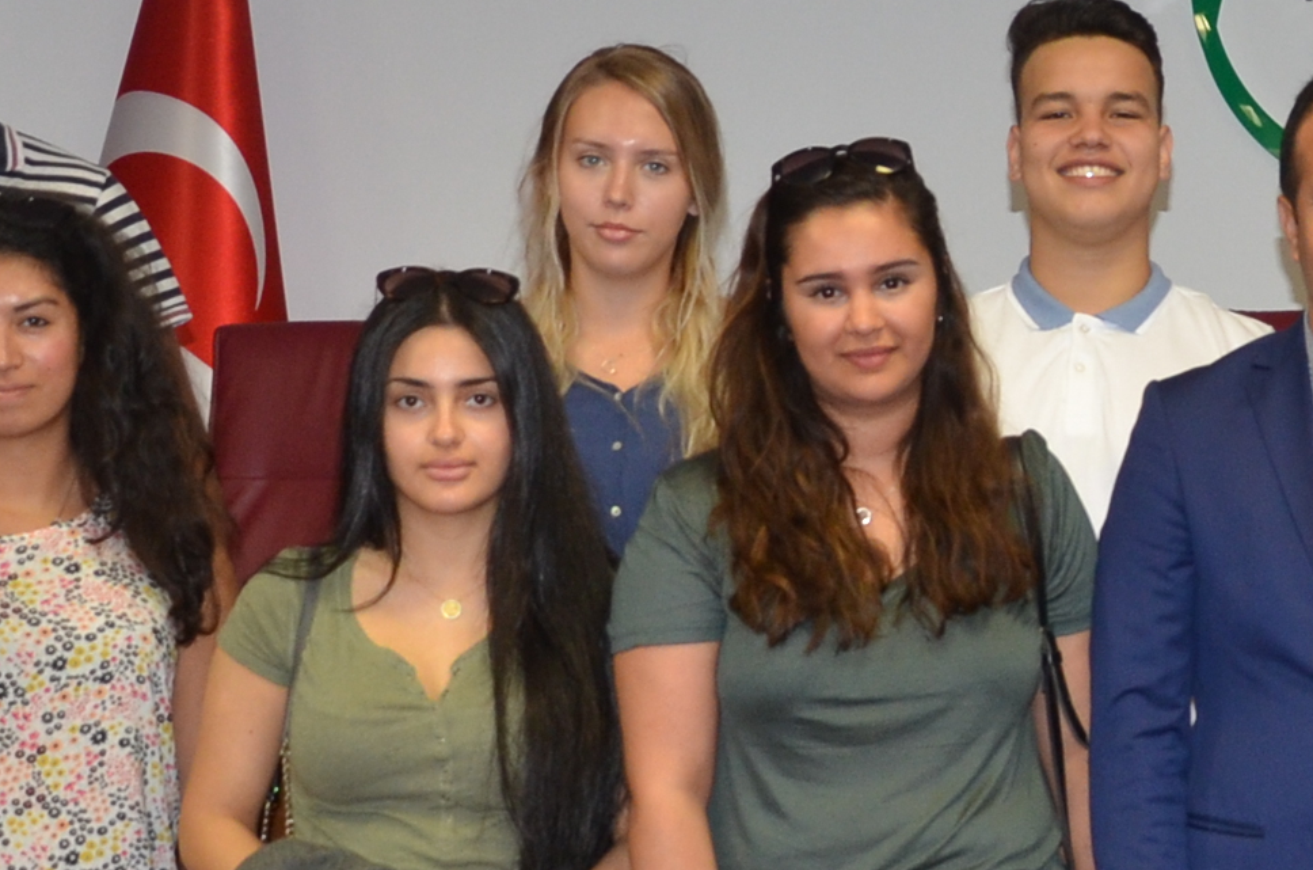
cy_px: 816
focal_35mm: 126
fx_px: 4586
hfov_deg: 16.0
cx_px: 1320
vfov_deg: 10.8
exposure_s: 1/60
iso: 500
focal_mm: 22
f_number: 4.5
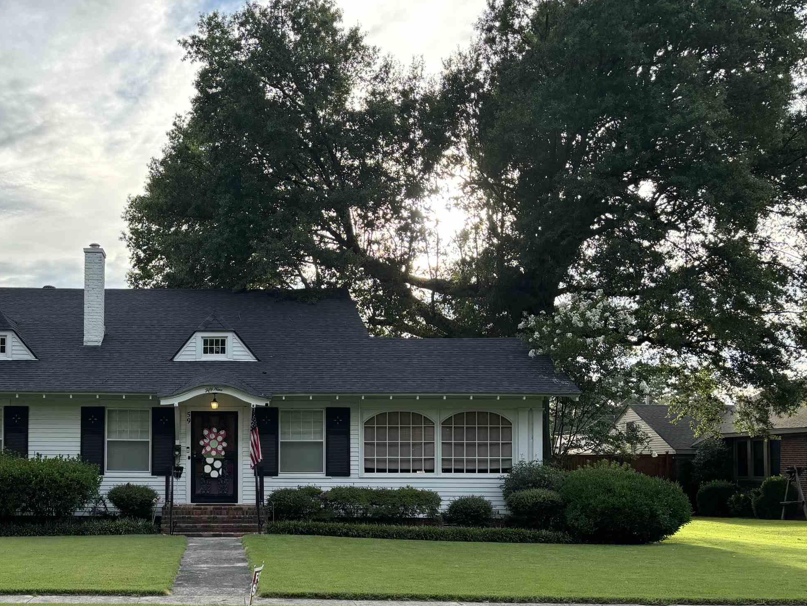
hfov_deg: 44.0
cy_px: 441
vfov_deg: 34.5
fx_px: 956
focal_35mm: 41
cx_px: 188
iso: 50
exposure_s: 1/454
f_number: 1.6
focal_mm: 5.96
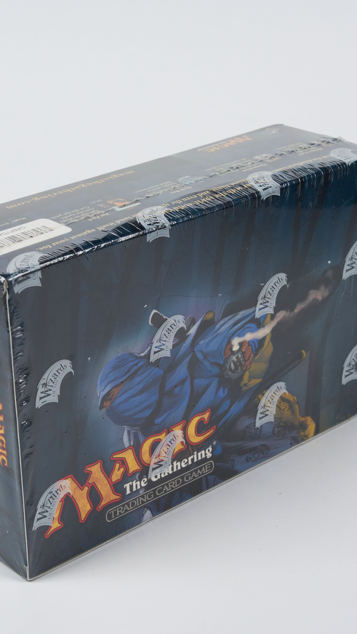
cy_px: 315
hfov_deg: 15.9
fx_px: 1279
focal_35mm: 76
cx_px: 152
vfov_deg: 27.9
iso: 800
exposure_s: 1/50
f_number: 13
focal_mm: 48
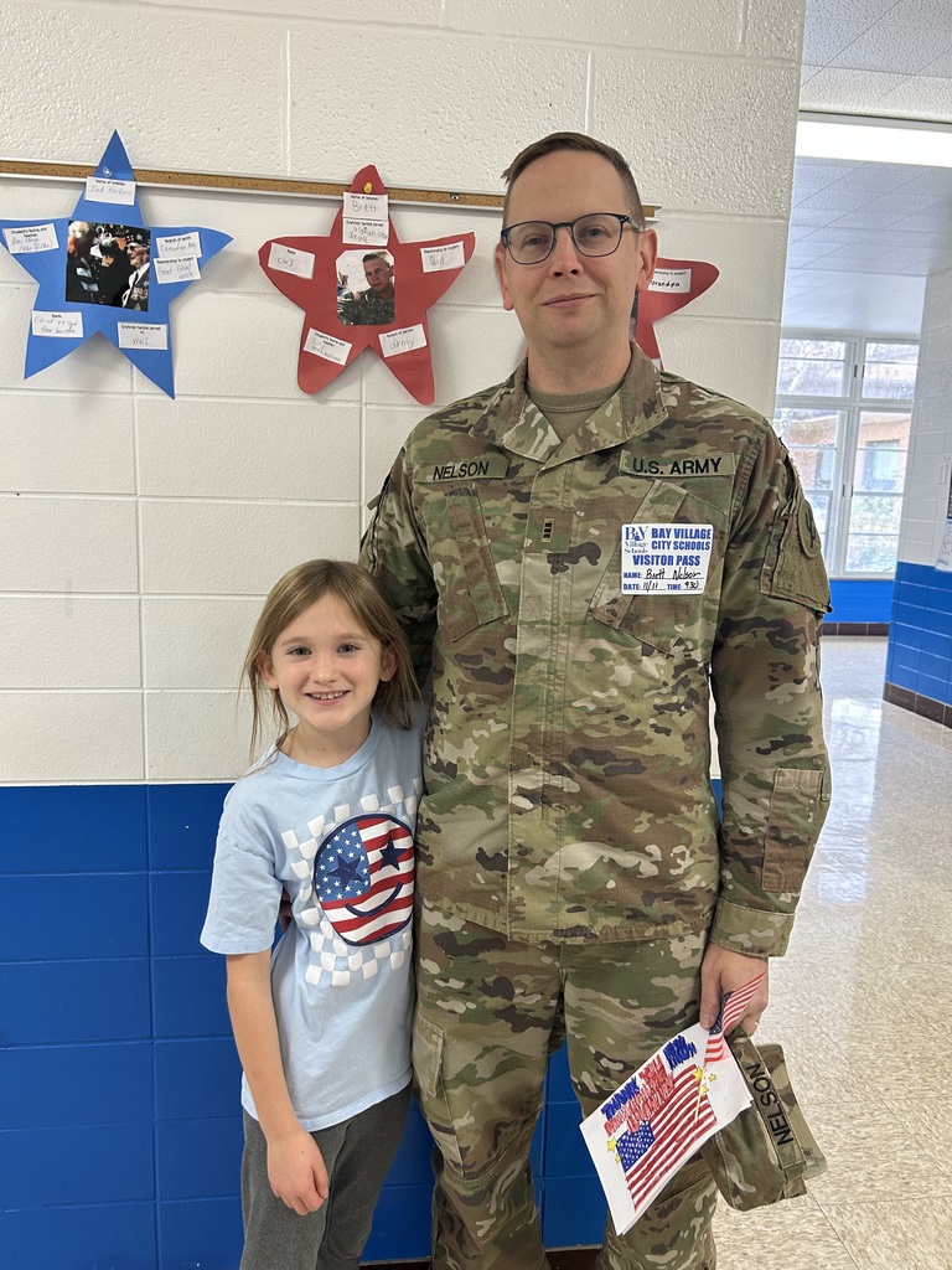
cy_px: 635
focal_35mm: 26
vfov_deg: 67.3
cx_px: 476
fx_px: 953
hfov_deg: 53.1
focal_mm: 5.7
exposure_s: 1/60
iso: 160
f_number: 1.5
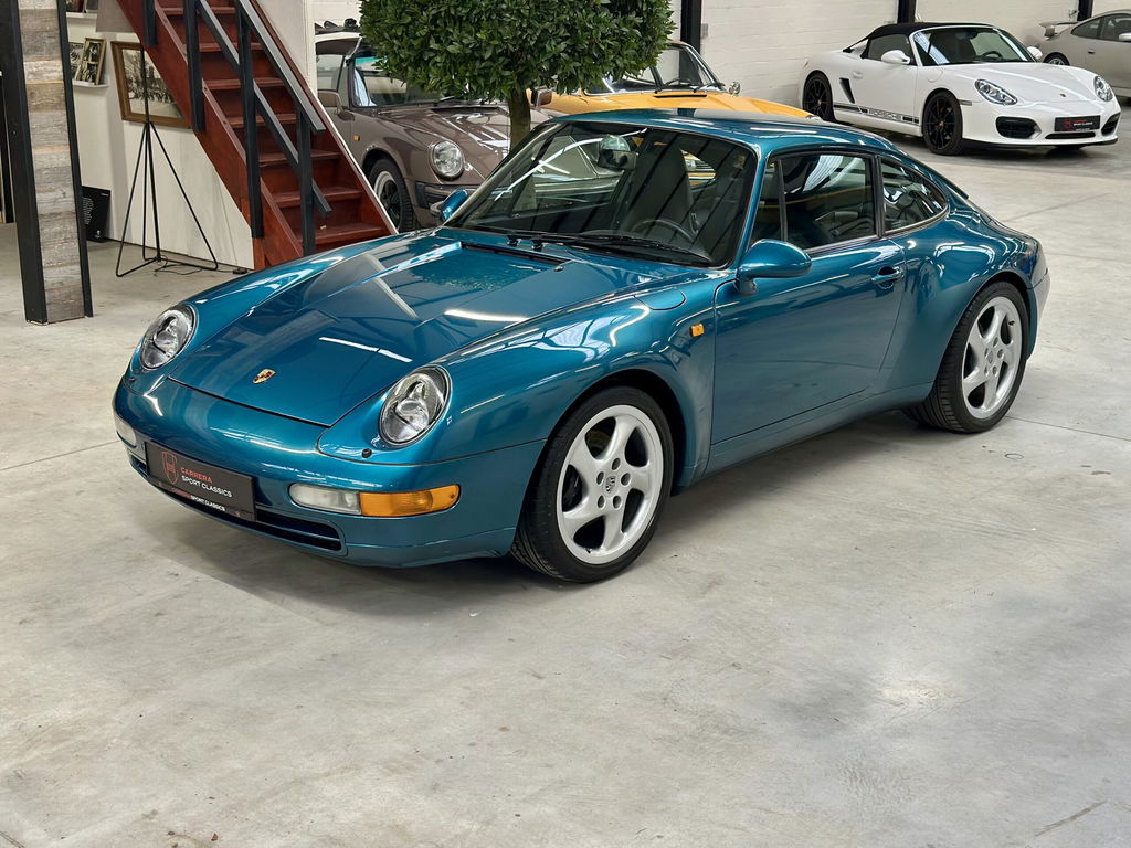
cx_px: 566
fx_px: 1568
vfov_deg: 30.3
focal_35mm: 48
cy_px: 424
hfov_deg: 39.7
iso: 200
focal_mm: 6.86
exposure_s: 1/100
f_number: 1.78
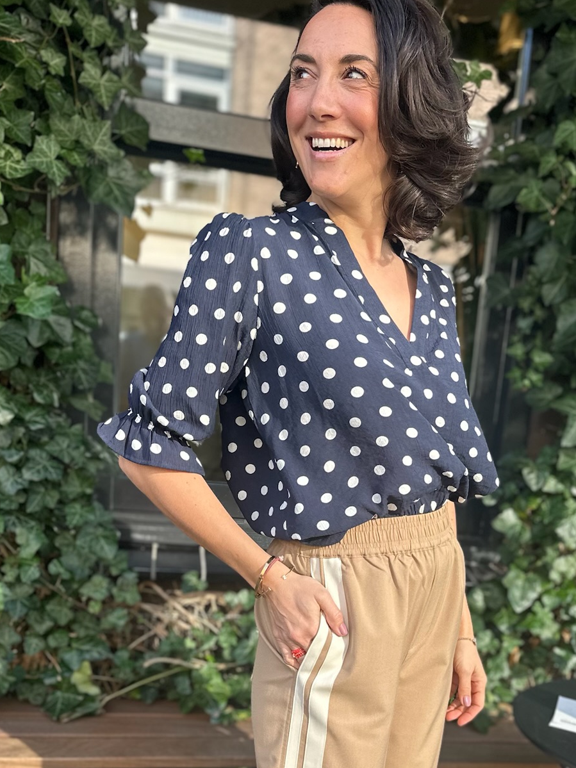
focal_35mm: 41
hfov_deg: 34.8
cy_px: 591
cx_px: 381
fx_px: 910
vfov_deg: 44.0
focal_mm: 6.86
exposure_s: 1/406
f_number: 1.78
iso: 80
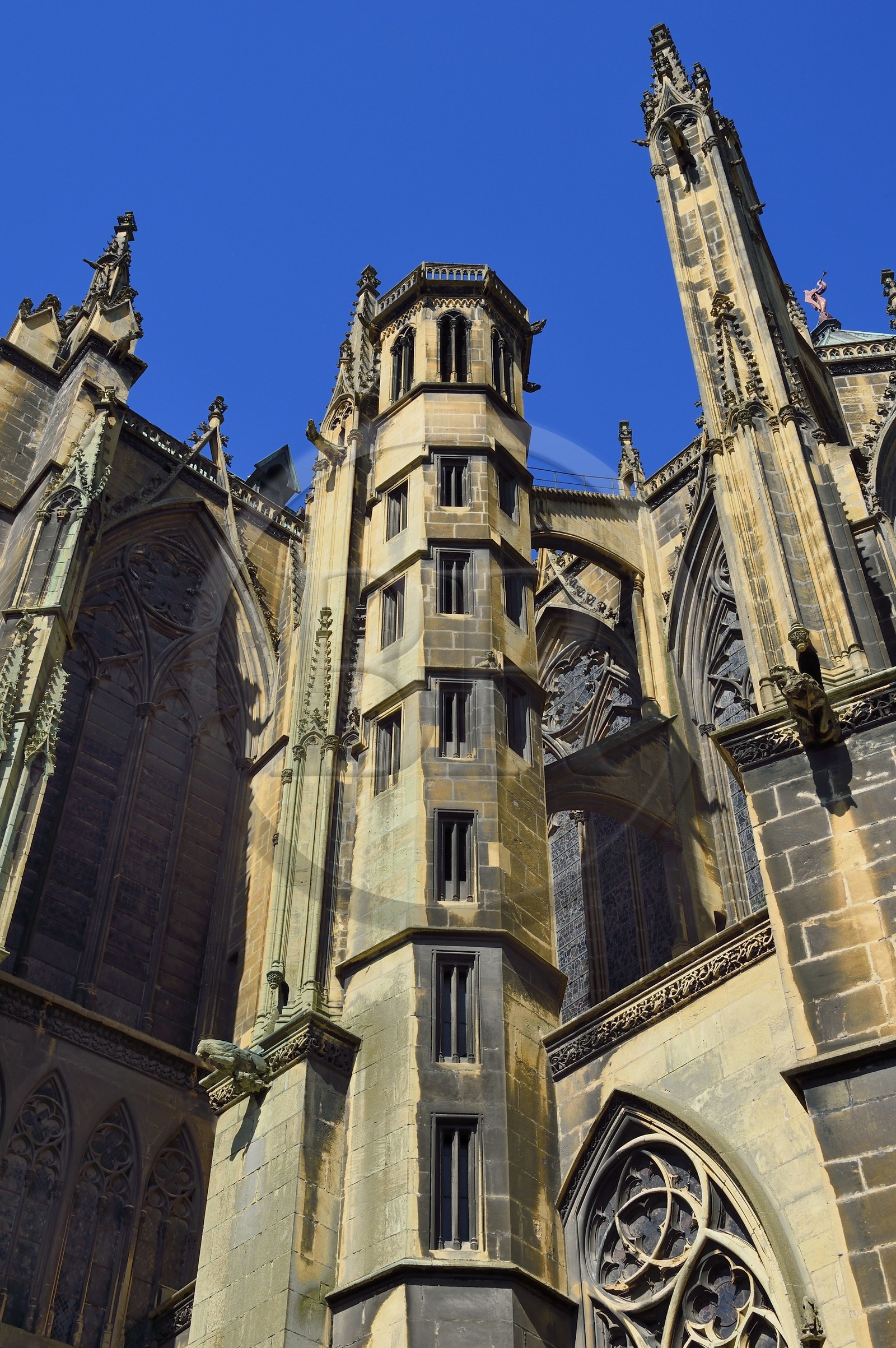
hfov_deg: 30.5
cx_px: 448
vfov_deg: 44.5
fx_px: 1645
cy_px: 674
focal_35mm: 44
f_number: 14
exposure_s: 1/250
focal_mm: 44
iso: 250
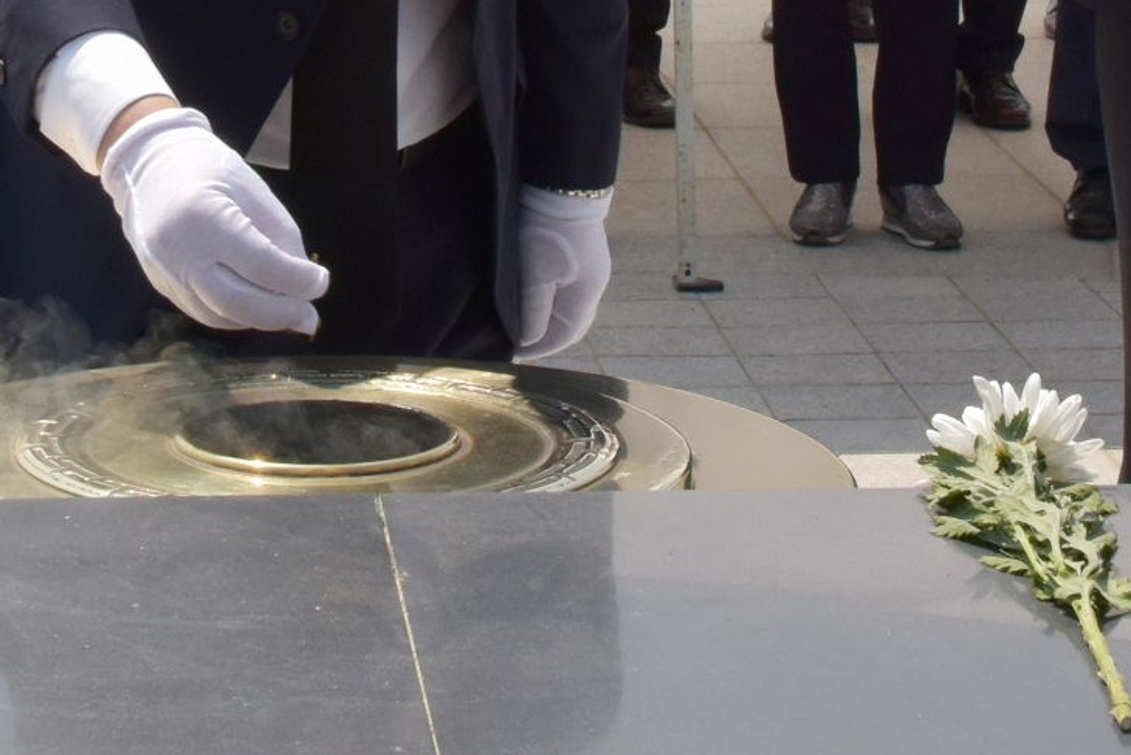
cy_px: -414
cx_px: 366
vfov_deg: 9.0
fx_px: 4650
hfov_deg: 13.8
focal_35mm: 148
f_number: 20
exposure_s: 1/320
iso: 500
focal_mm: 36
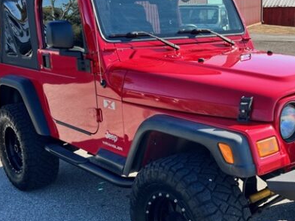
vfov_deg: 28.5
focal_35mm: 51
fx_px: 435
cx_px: 210
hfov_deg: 36.9
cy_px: 133
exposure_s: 1/983
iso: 50
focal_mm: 5.1
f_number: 1.6
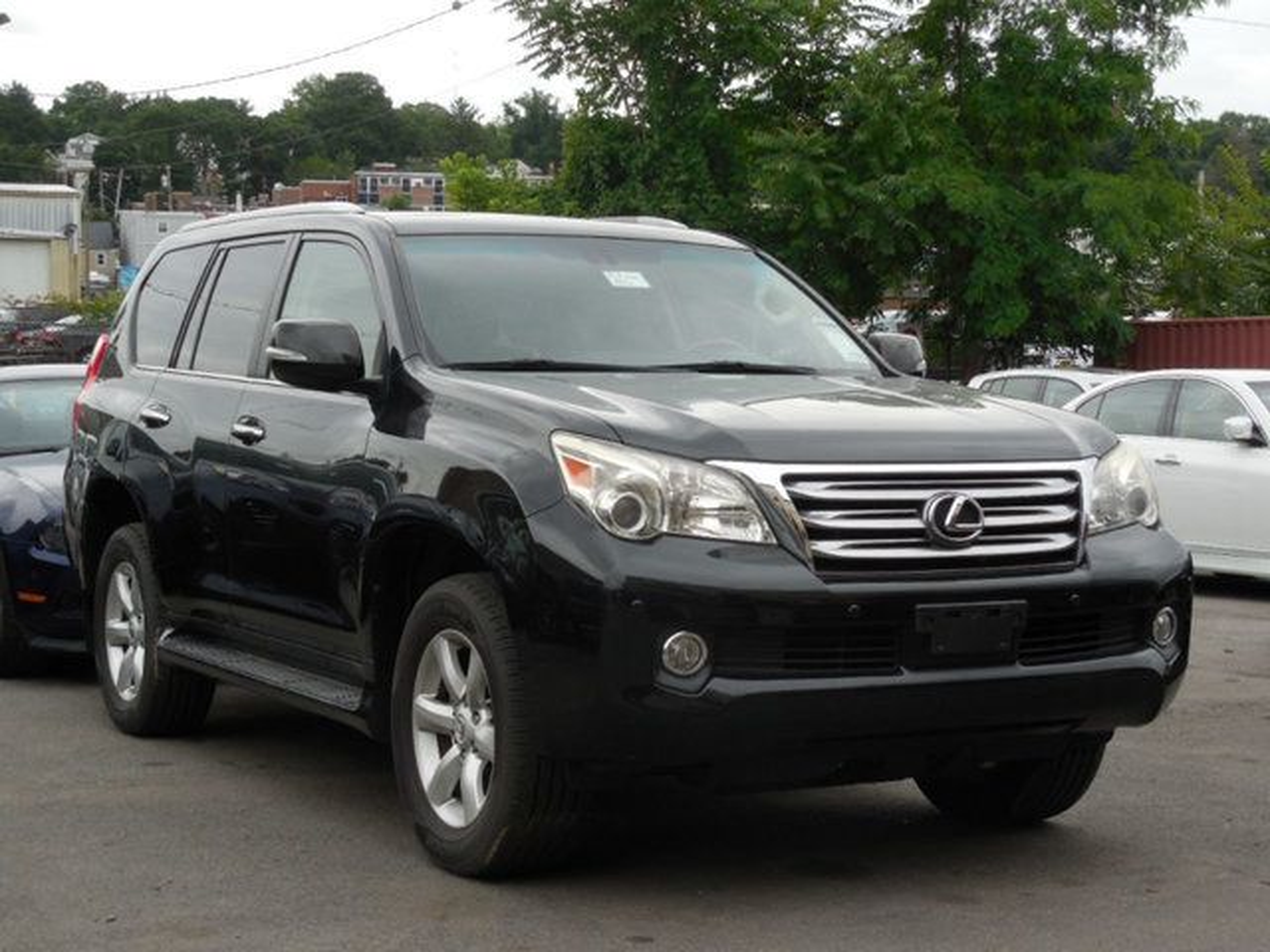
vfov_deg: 24.0
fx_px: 2238
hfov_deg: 31.7
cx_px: 635
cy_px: 476
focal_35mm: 61
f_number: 4.3
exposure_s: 1/320
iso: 125
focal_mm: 11
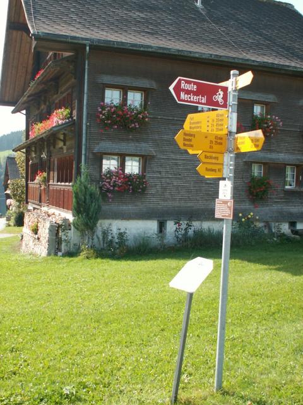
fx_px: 490
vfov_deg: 44.8
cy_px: 202
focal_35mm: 42
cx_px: 152
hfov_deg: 34.3
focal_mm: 7.01
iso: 50
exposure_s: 1/250
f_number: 2.8
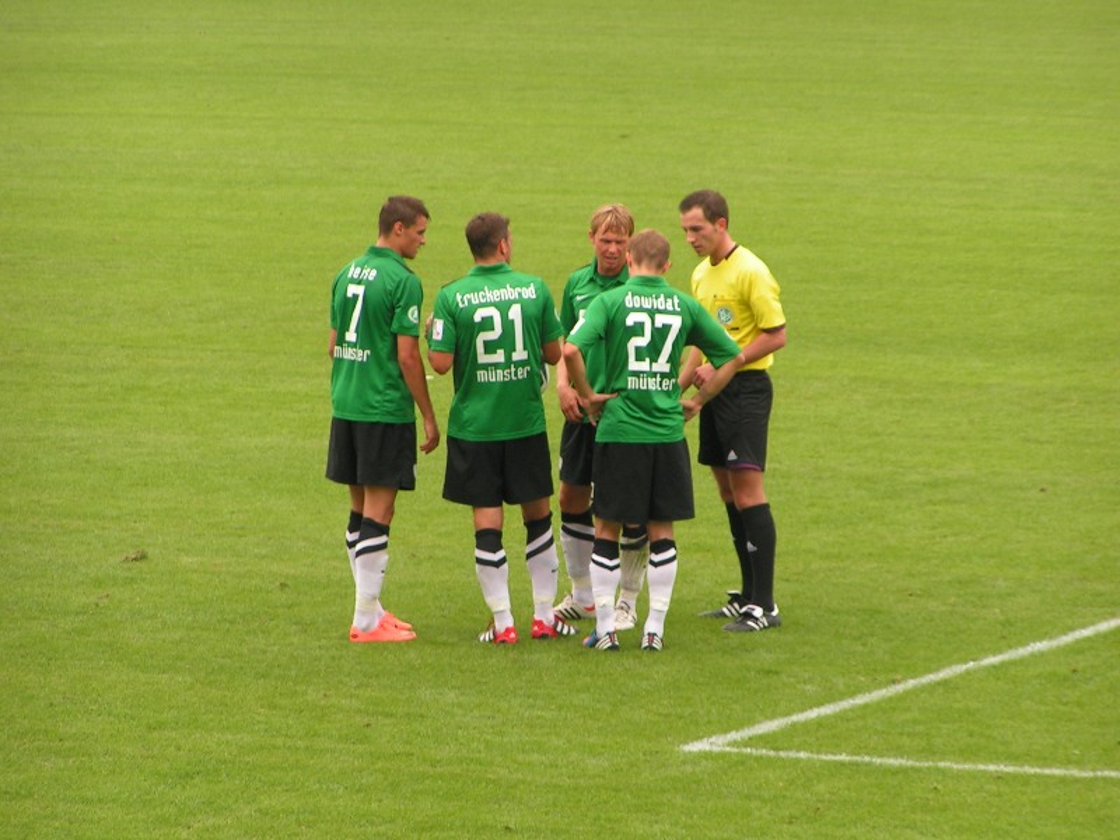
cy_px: 420
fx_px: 8380
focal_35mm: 259
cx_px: 560
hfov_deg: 7.6
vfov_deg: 5.7
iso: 50
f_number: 4.5
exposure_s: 1/250
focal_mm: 39.6
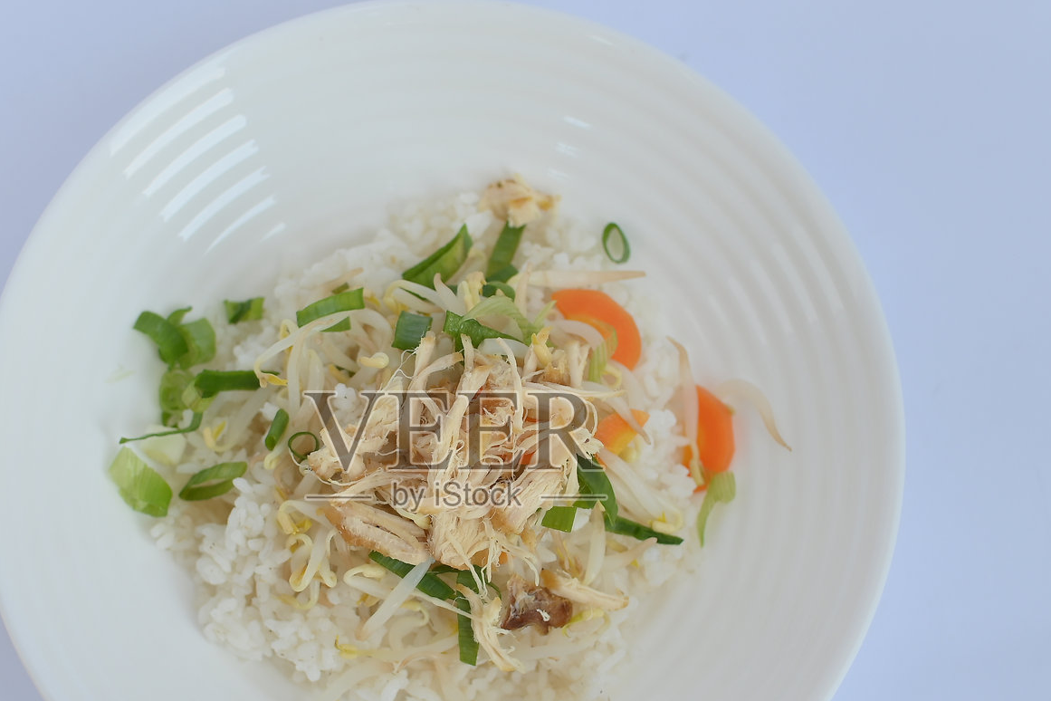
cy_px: 453
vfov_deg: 21.8
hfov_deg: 32.3
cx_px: 455
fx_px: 1810
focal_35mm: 62
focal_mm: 30
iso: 125
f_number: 3.5
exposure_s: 1/160
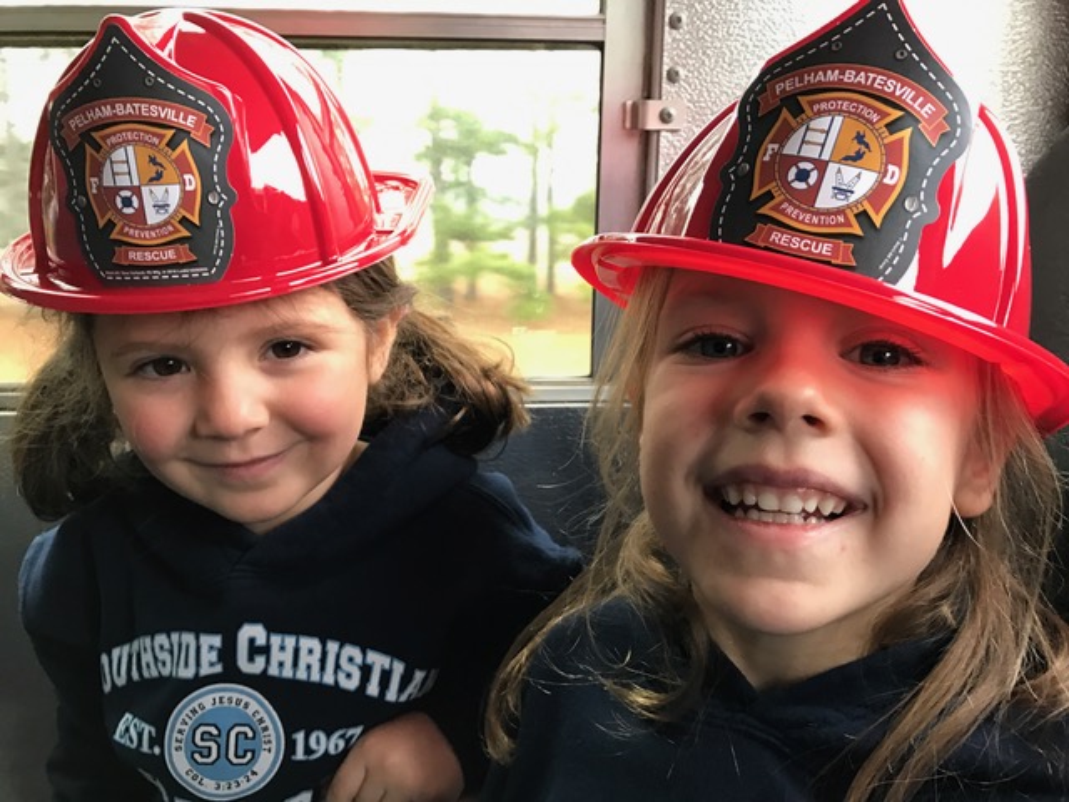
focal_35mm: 28
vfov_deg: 49.7
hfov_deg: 63.4
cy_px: 401
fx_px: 865
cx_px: 534
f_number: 1.8
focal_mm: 3.99
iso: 40
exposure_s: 1/15
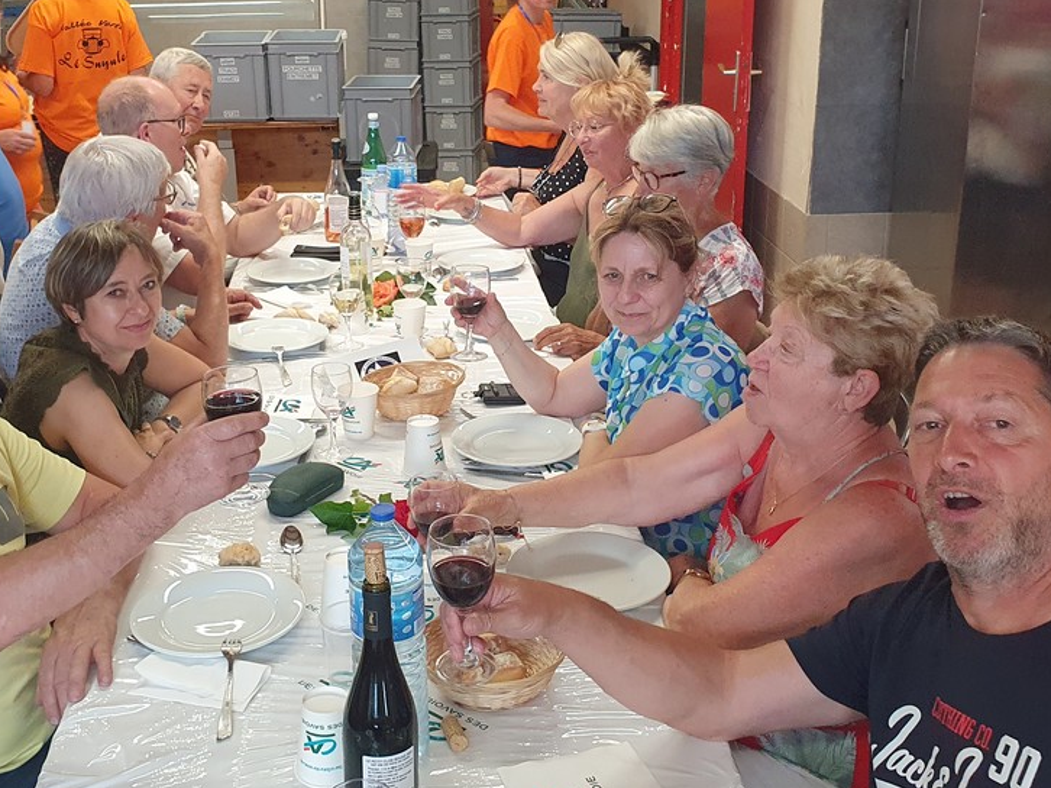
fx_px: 1305
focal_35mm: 43
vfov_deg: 33.4
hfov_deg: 43.8
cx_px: 475
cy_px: 298
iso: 320
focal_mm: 4.32
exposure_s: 1/100
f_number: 2.4
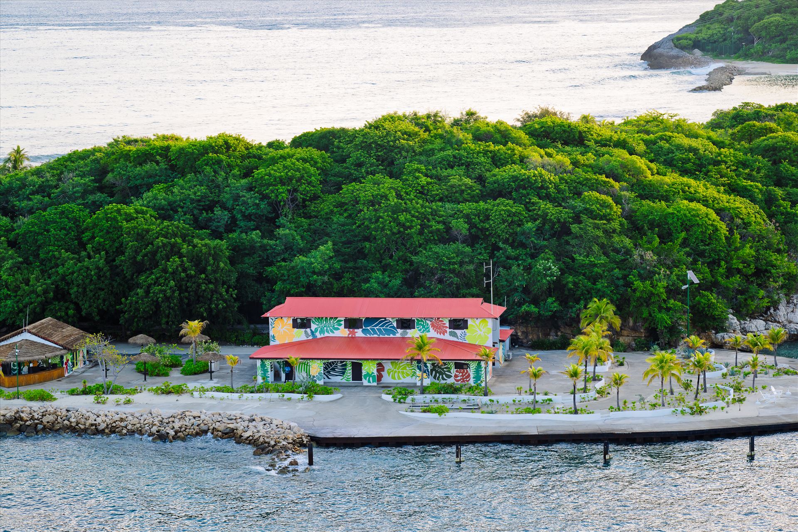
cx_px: 399
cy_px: 266
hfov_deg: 19.5
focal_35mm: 105
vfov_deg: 13.0
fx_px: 2327
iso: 500
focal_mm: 105
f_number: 11
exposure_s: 1/60
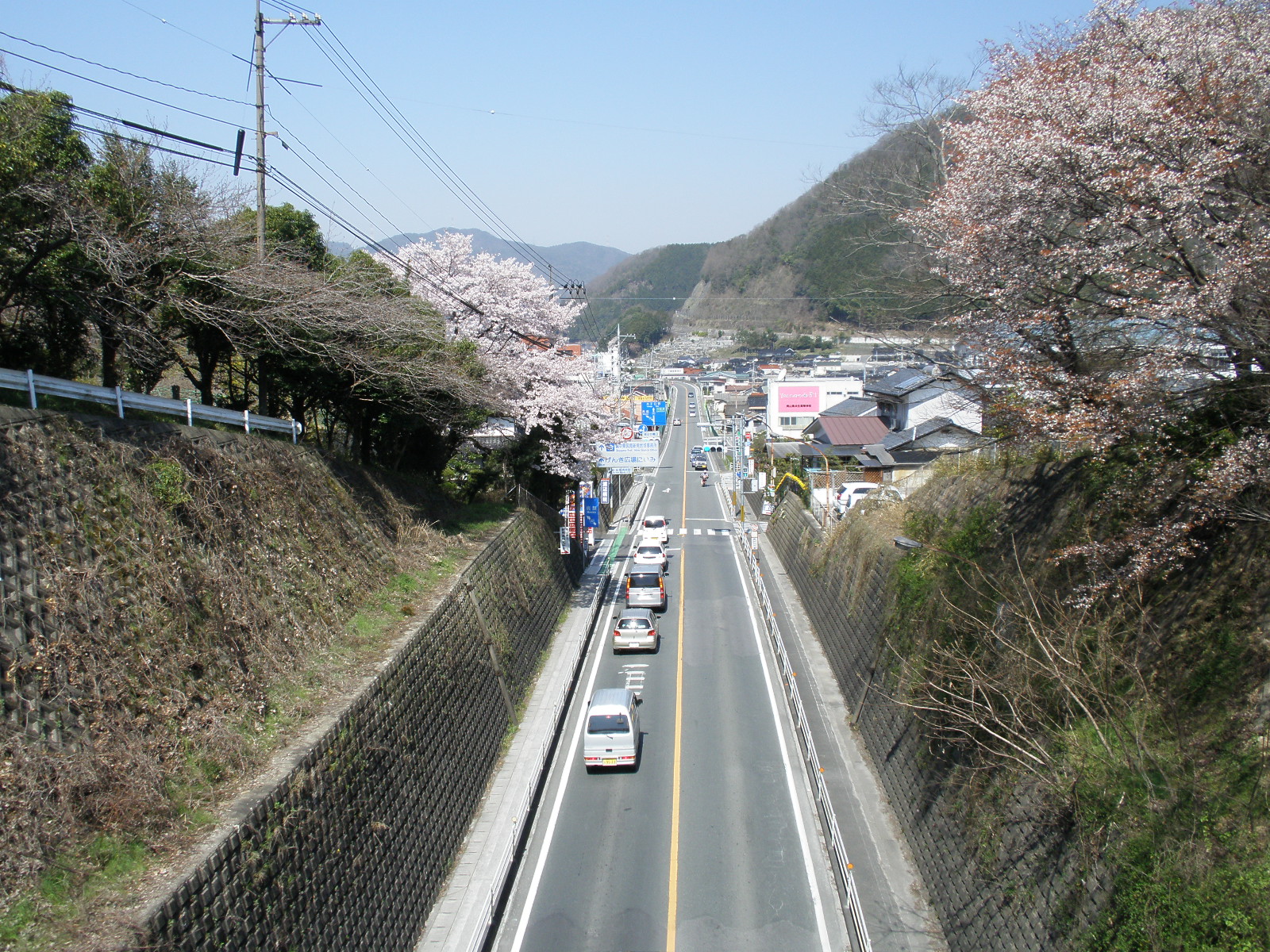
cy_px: 476
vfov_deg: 38.7
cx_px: 635
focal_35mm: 37
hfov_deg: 50.1
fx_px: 1357
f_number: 10
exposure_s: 1/100
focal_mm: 6.6
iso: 64
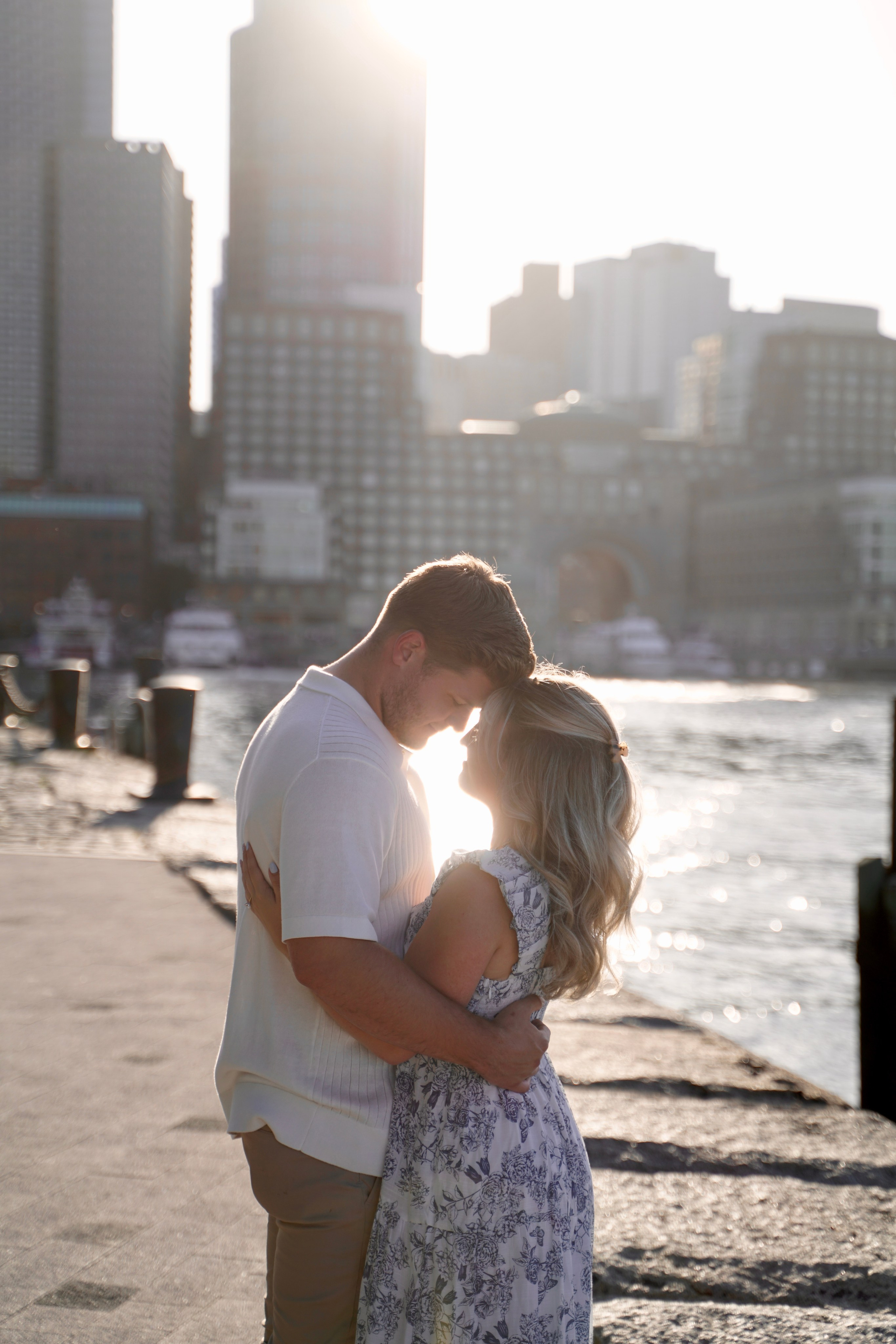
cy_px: 672
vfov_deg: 33.4
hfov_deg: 22.6
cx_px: 448
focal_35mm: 60
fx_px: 2239
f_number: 2.8
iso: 100
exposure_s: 1/1250
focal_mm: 60
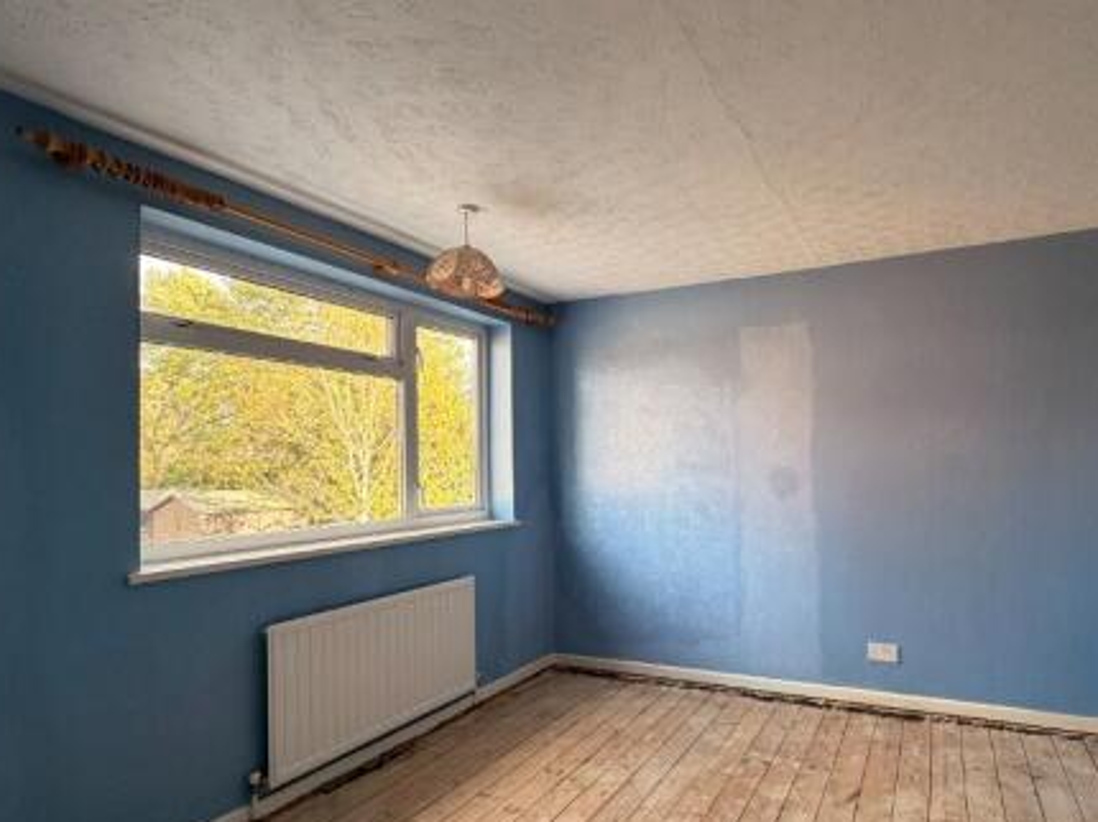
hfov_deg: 82.5
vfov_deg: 68.4
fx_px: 602
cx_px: 709
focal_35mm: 19
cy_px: 456
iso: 100
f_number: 2.2
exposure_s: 1/121
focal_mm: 2.22
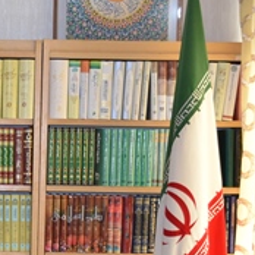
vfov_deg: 11.4
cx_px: -67
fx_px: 1250
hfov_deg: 11.4
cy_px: 297
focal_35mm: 150
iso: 800
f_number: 5.6
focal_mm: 32
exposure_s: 1/125
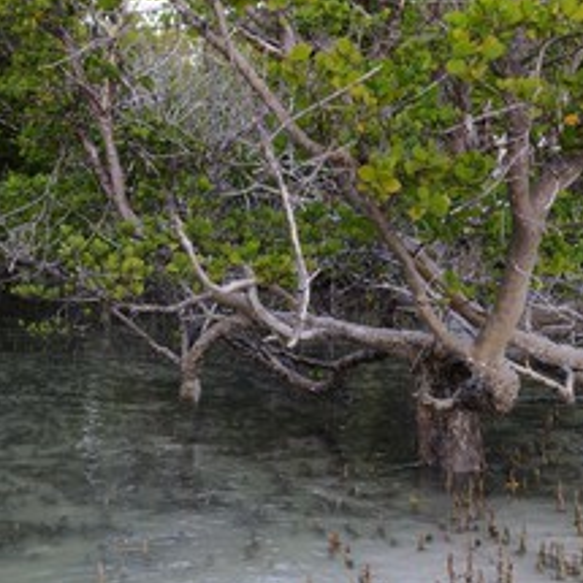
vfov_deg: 27.2
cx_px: 111
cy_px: 217
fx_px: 1200
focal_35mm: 63
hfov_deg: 26.7
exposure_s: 1/100
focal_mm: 38
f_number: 4
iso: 400
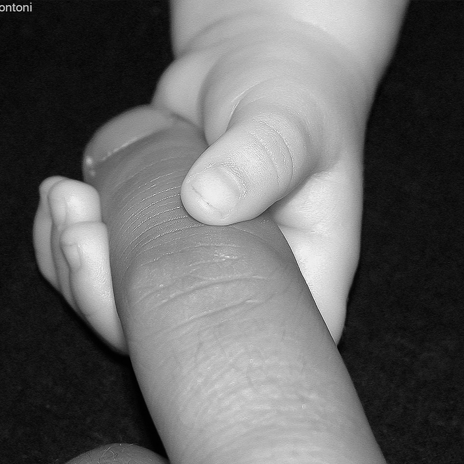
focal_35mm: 240
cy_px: 232
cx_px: 231
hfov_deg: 7.3
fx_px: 3640
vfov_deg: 7.3
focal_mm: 52.4
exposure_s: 1/125
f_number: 4.6
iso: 100
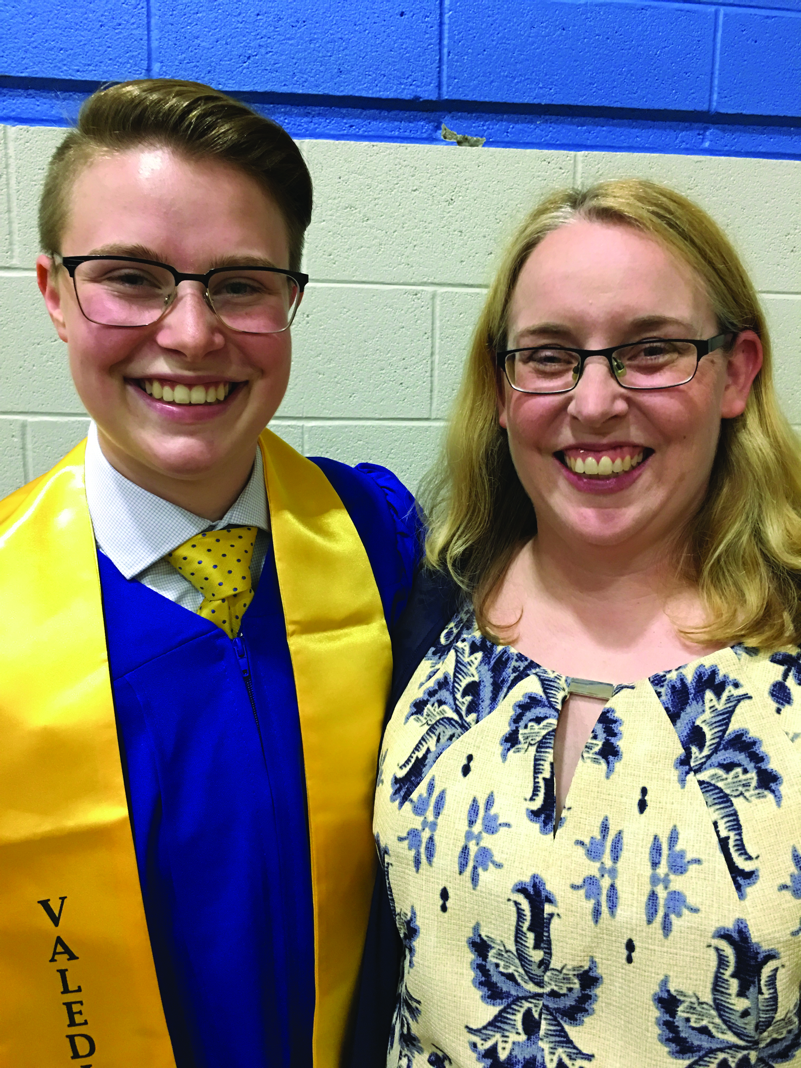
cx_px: 400
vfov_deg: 61.7
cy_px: 534
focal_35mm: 29
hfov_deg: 48.2
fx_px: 895
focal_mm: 4.15
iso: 100
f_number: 2.2
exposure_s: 1/15
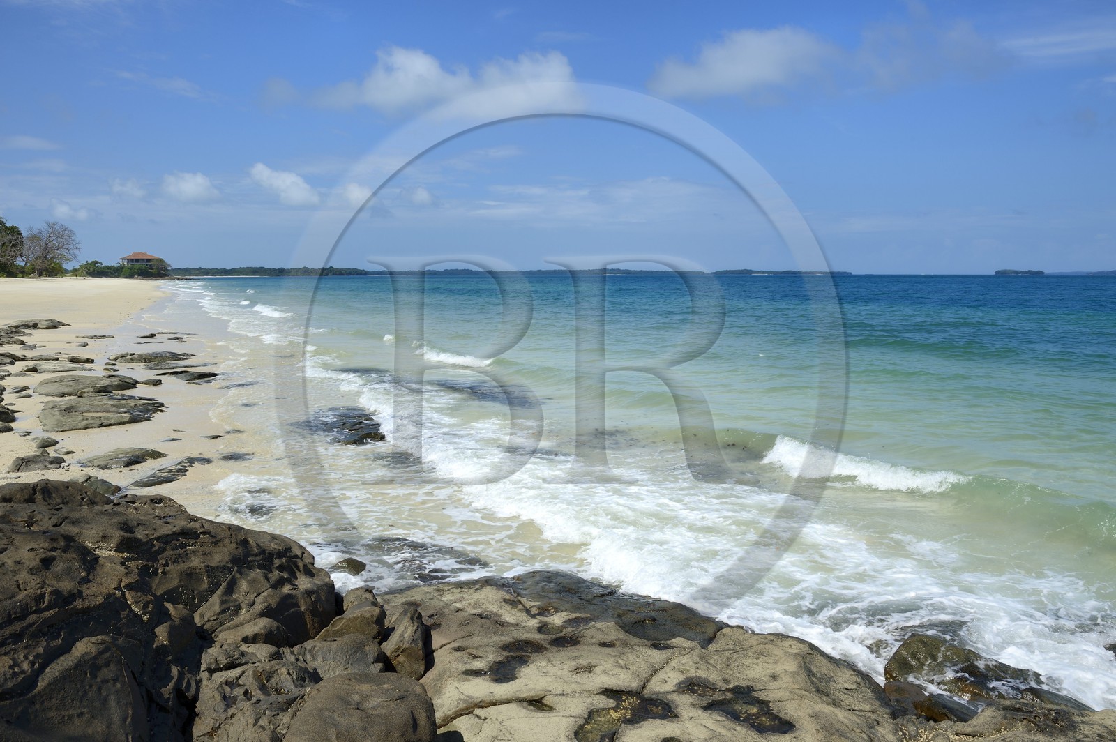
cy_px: 371
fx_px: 805
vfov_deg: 49.5
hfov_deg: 69.4
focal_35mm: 26
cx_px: 558
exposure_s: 1/200
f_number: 13
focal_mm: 26
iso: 100
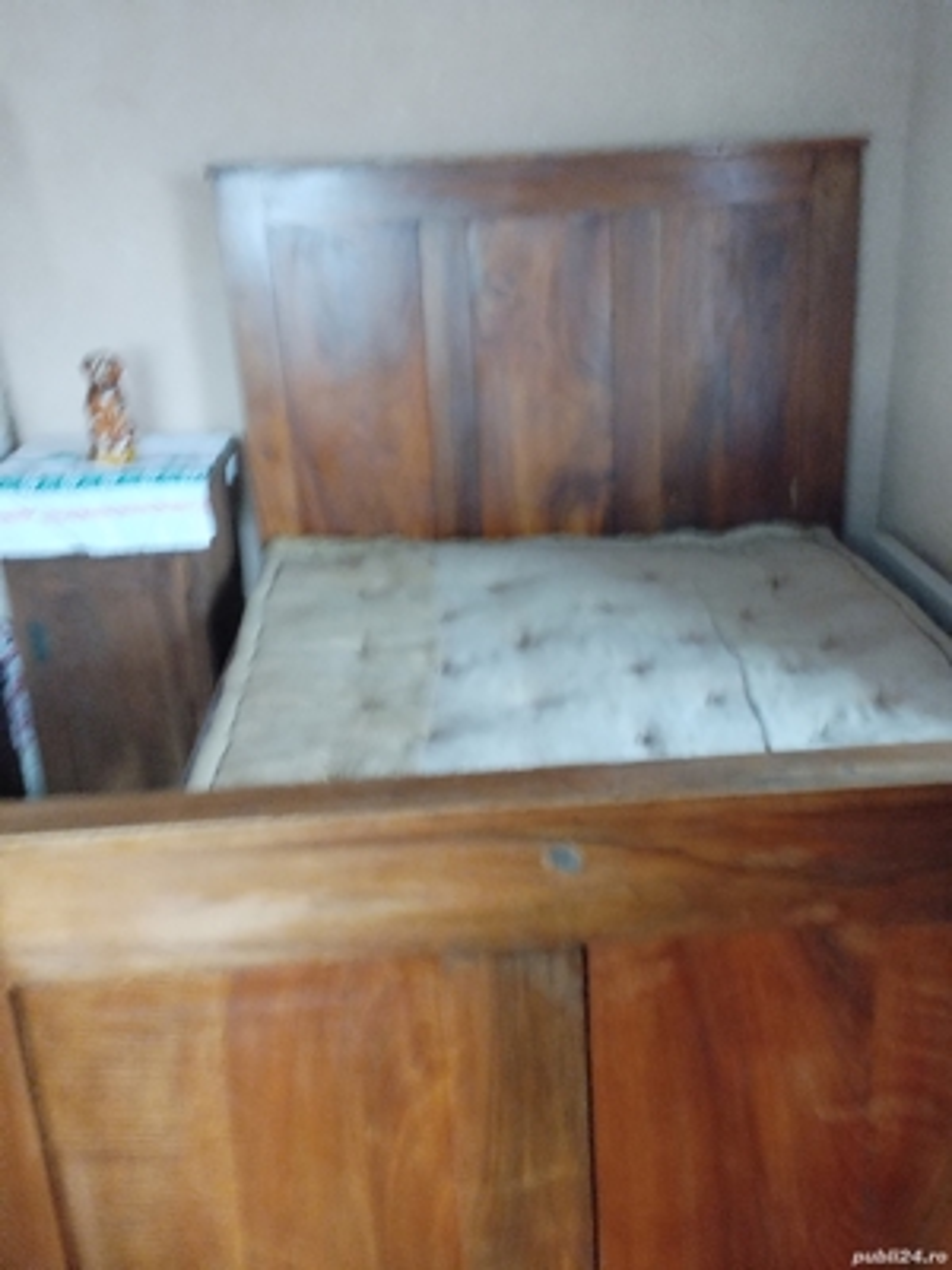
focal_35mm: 31
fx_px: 1137
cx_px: 476
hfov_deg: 45.4
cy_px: 635
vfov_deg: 58.4
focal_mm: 4.25
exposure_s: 1/20
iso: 596
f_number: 1.8
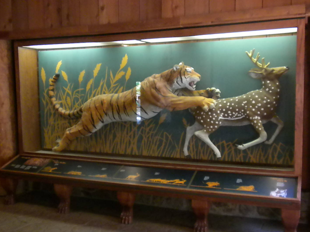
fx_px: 376
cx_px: 157
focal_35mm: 42
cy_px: 118
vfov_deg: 34.3
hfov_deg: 44.8
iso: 1236
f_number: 3.5
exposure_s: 1/68.5
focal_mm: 6.6
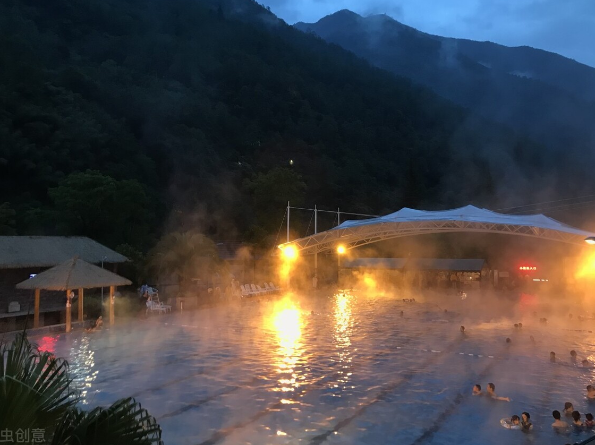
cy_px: 210
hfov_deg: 60.0
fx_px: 515
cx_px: 300
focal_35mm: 30
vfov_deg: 46.7
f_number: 1.8
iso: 50
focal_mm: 3.99
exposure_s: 1/17
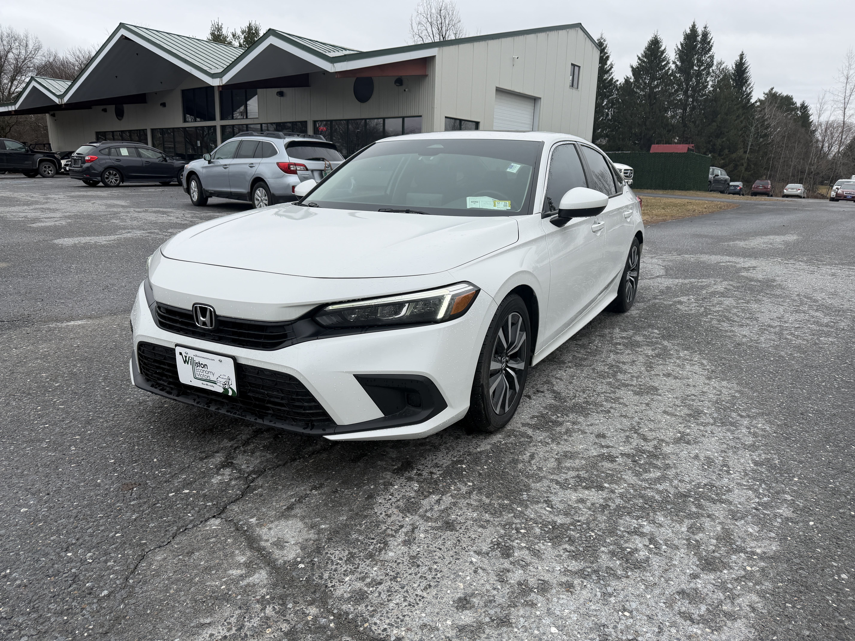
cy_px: 320
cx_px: 428
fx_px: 593
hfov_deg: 71.6
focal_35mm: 24
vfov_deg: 56.8
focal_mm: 6.76
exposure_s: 1/2525
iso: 80
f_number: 1.78
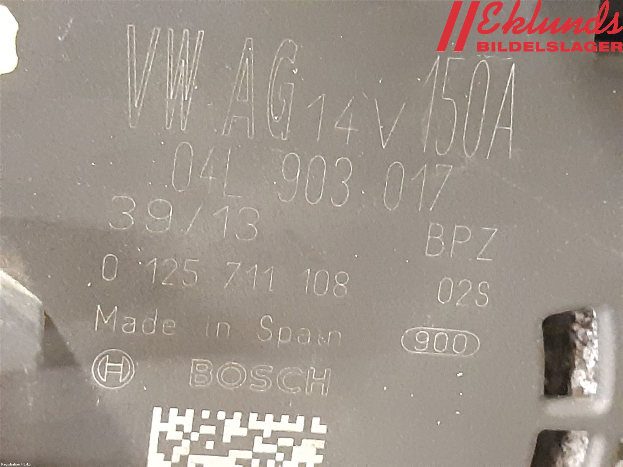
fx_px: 468
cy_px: 234
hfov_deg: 67.3
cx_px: 312
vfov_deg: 53.1
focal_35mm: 26
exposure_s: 1/20
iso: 640
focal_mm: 3.93
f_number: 1.7
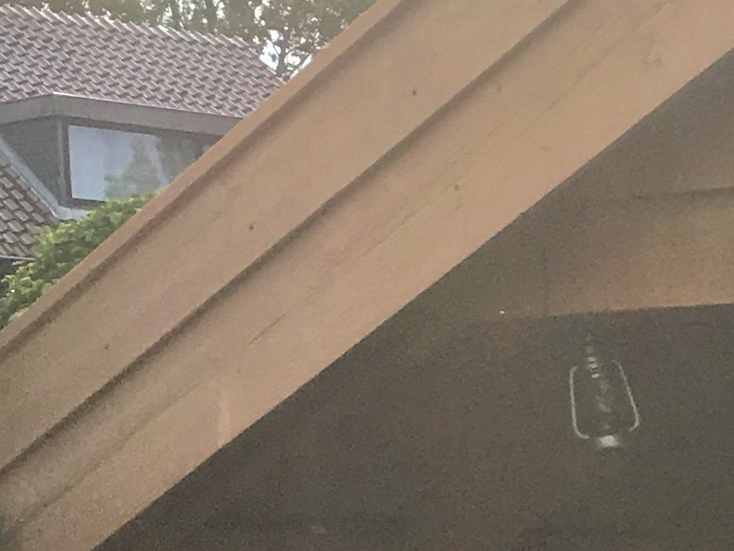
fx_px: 3118
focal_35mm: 147
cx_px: 1249
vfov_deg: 9.7
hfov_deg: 12.4
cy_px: 918
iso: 25
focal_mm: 4.15
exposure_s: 1/1115
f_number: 2.2
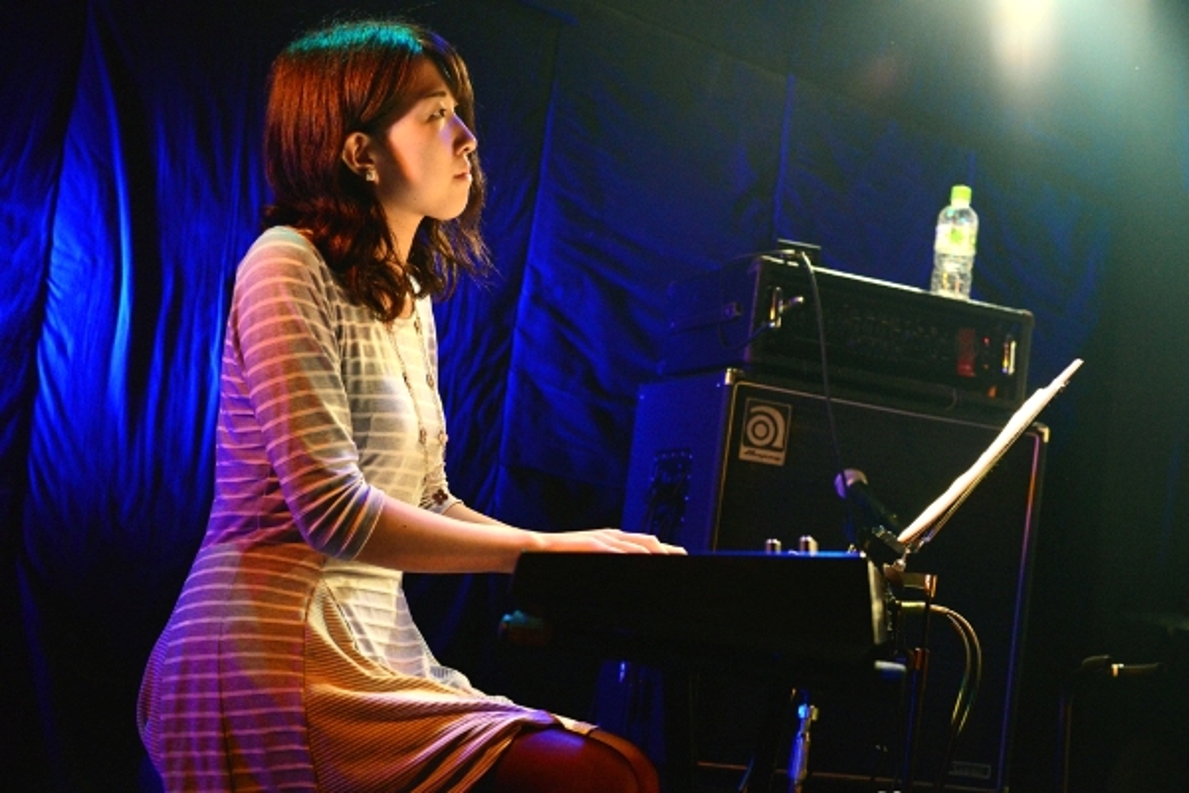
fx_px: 1651
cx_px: 594
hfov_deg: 39.6
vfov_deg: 27.0
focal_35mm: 50
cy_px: 396
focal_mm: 50
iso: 6400
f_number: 4
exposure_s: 1/500
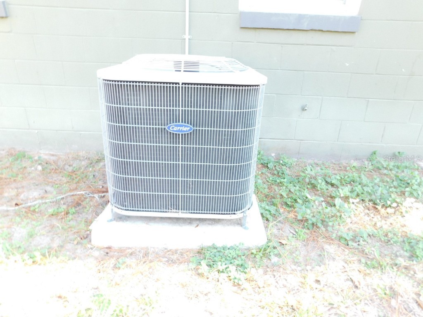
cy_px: 158
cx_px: 212
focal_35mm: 23
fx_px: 281
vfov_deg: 58.9
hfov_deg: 73.9
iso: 140
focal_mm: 4
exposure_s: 1/30
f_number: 3
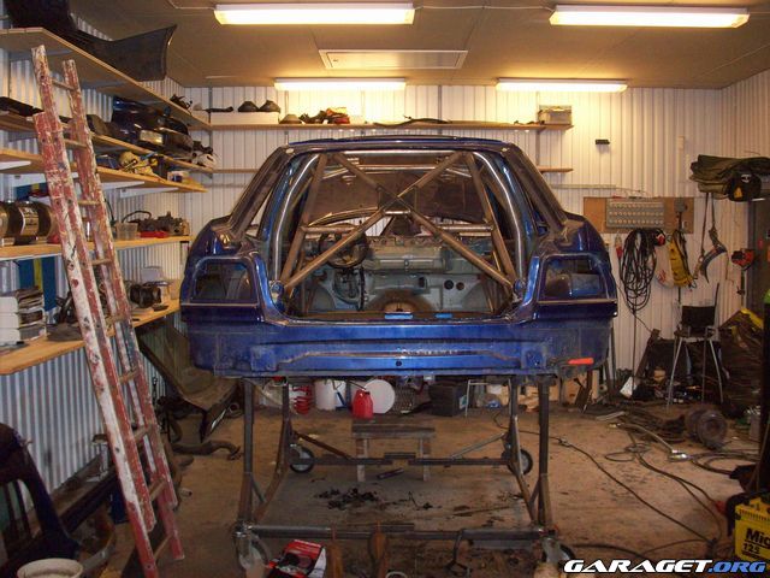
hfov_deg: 50.1
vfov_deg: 38.7
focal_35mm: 37
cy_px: 289
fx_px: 823
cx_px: 385
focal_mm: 6.2
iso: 200
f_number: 2.8
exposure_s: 1/64
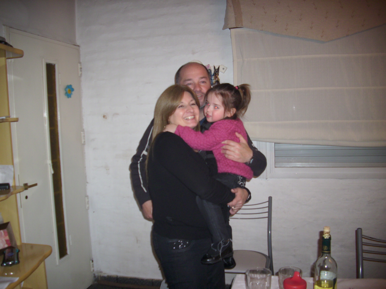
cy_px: 144
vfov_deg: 45.4
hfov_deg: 58.4
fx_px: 346
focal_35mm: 31
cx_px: 193
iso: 100
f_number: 2.8
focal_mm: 6.2
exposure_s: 1/30
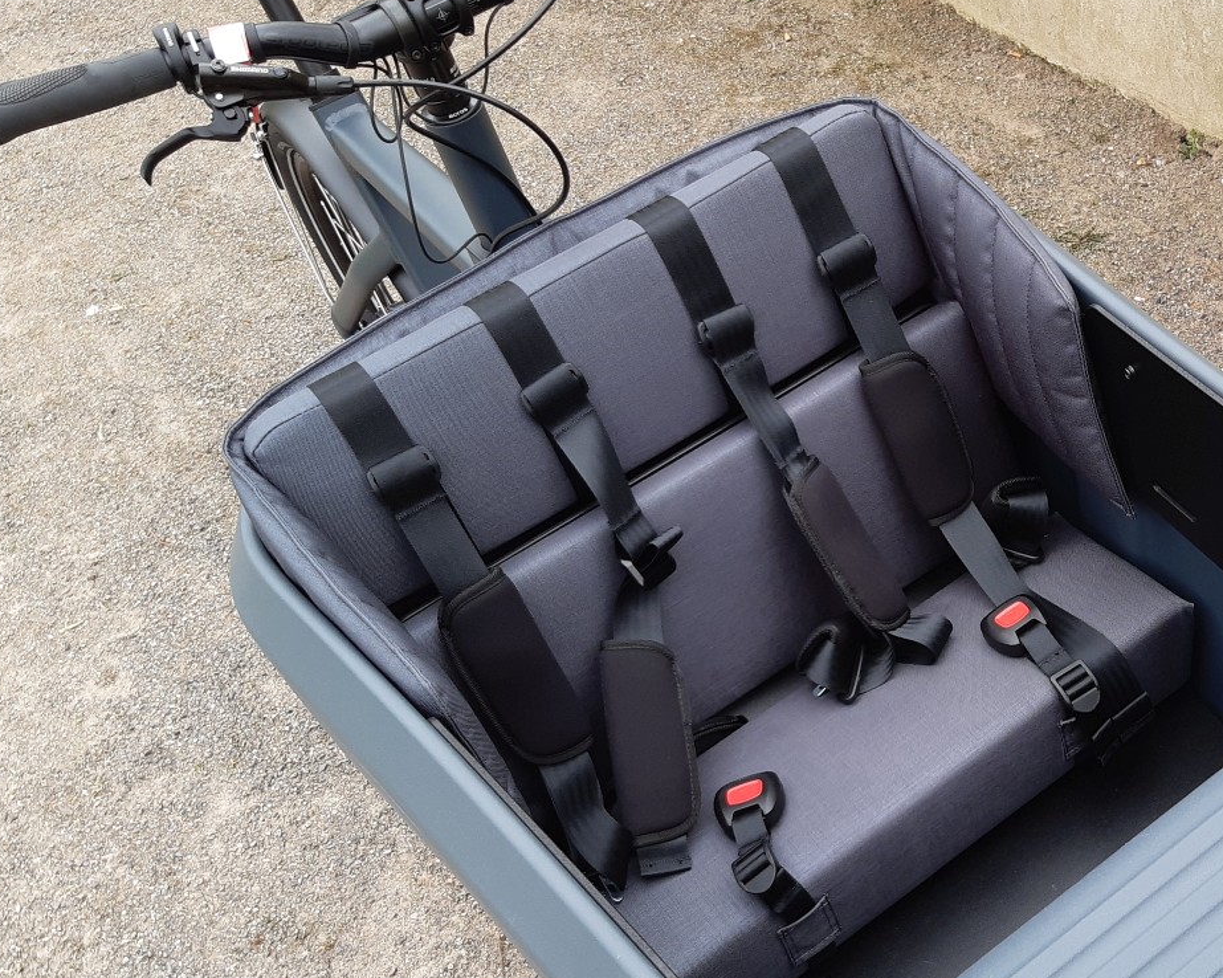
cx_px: 1000
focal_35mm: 44
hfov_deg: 40.1
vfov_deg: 34.0
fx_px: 1592
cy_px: 584
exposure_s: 1/294
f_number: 1.7
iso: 40
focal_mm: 3.92
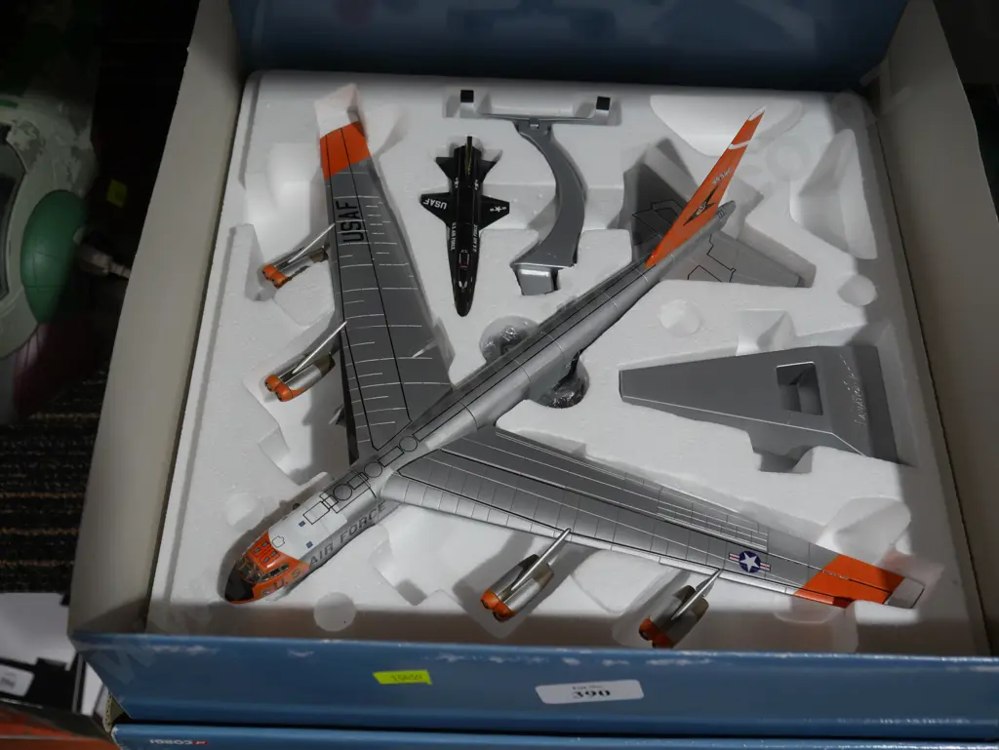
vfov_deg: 36.0
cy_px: 375
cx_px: 500
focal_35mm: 40
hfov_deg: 46.8
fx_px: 1155
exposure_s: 1/60
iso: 250
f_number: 4.4
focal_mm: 20
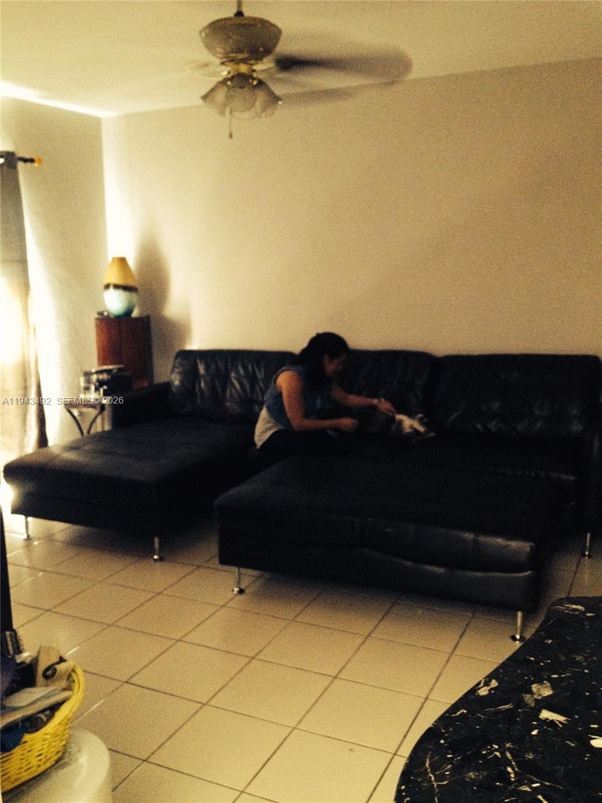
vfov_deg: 52.6
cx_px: 301
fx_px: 812
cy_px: 402
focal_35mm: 35
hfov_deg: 40.7
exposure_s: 1/15
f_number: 2.4
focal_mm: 4.28
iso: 800
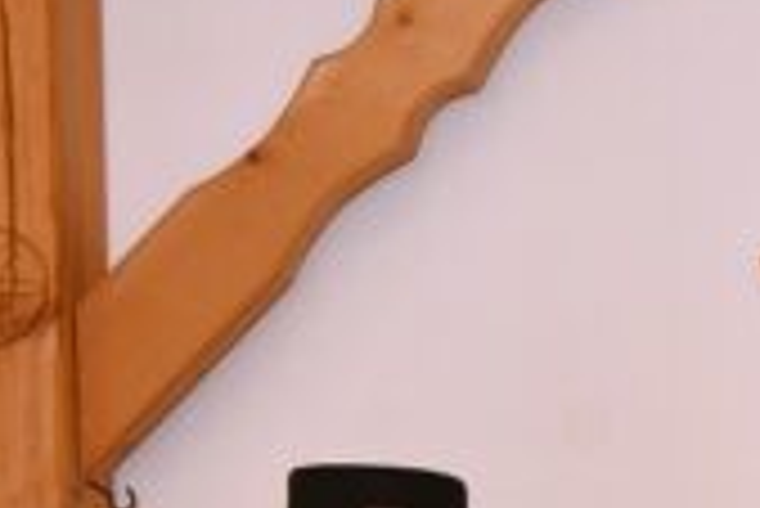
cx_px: 1423
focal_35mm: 147
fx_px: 3106
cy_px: 928
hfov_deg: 12.6
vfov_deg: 8.9
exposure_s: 1/60
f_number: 5.6
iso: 400
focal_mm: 31
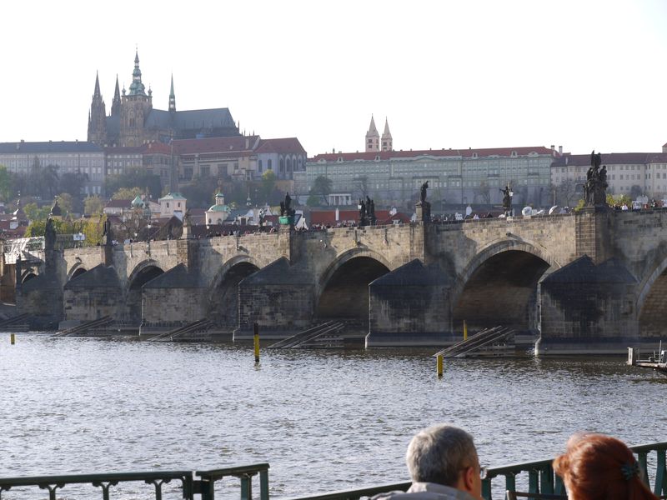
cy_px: 250
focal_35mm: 90
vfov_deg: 16.4
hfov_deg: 21.8
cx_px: 334
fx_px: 1734
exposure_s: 1/160
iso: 100
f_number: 7.1
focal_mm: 45
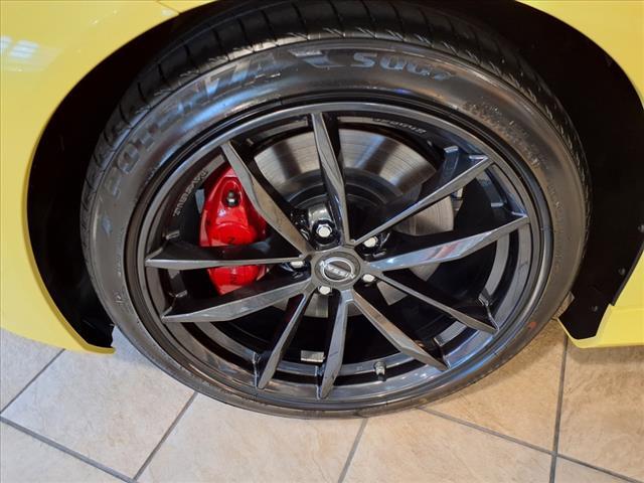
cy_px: 242
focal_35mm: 27
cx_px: 322
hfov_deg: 65.3
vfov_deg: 51.4
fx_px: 502
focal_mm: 3.58
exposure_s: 1/24
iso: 250
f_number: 1.9
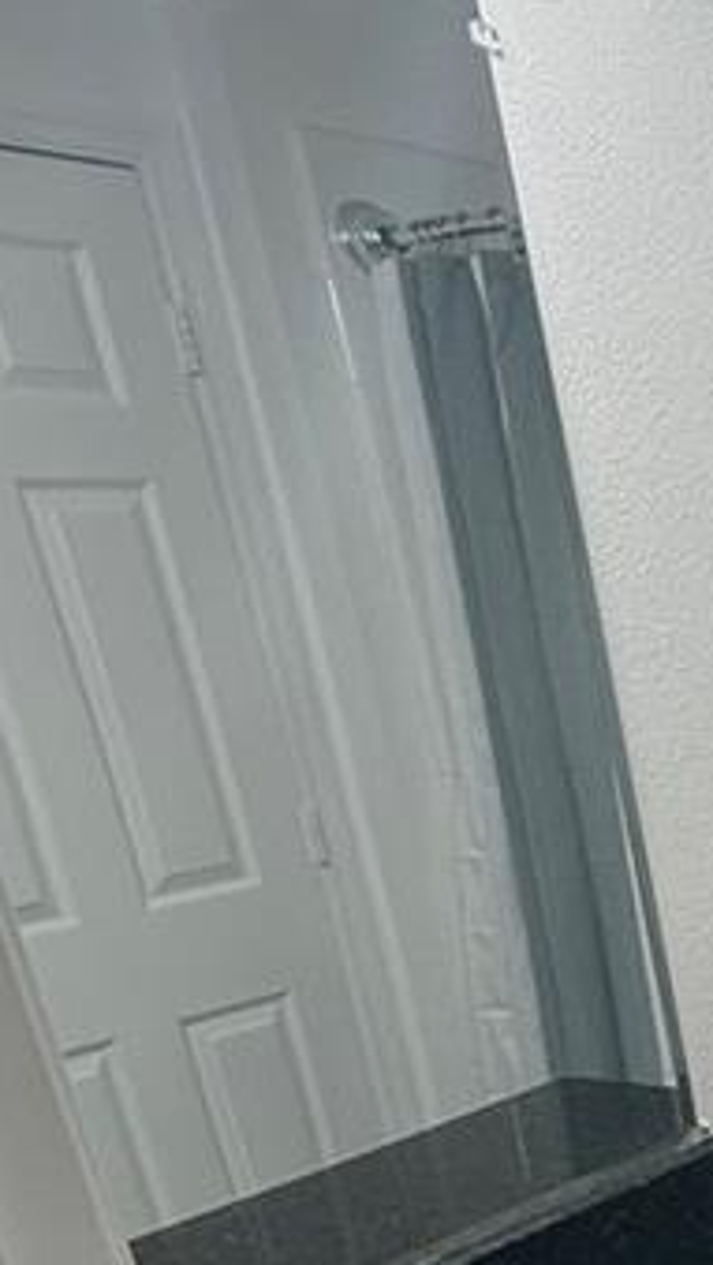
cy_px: 1265
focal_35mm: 54
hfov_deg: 16.0
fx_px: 1813
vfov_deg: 34.9
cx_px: 1523
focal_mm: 2.22
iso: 100
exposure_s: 1/120
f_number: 2.2
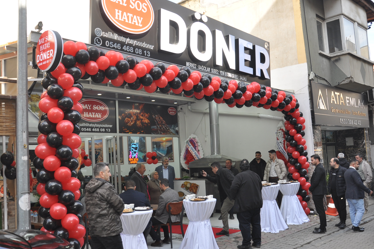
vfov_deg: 35.3
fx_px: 390
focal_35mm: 38
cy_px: 119
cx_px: 189
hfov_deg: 51.2
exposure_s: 1/200
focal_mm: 21
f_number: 5
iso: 200
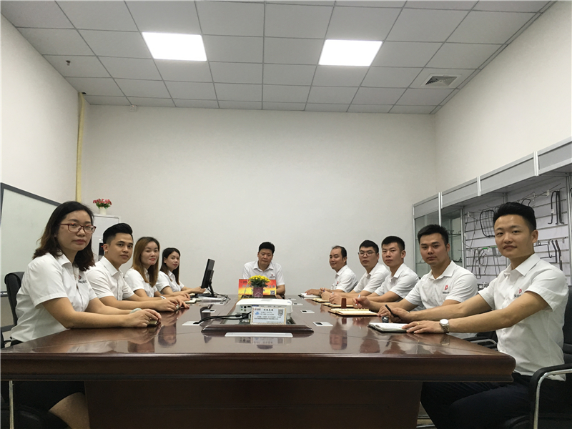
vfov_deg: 48.2
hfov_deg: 61.7
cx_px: 286
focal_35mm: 29
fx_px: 479
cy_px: 214
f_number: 2.2
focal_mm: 4.15
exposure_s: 1/33
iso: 64
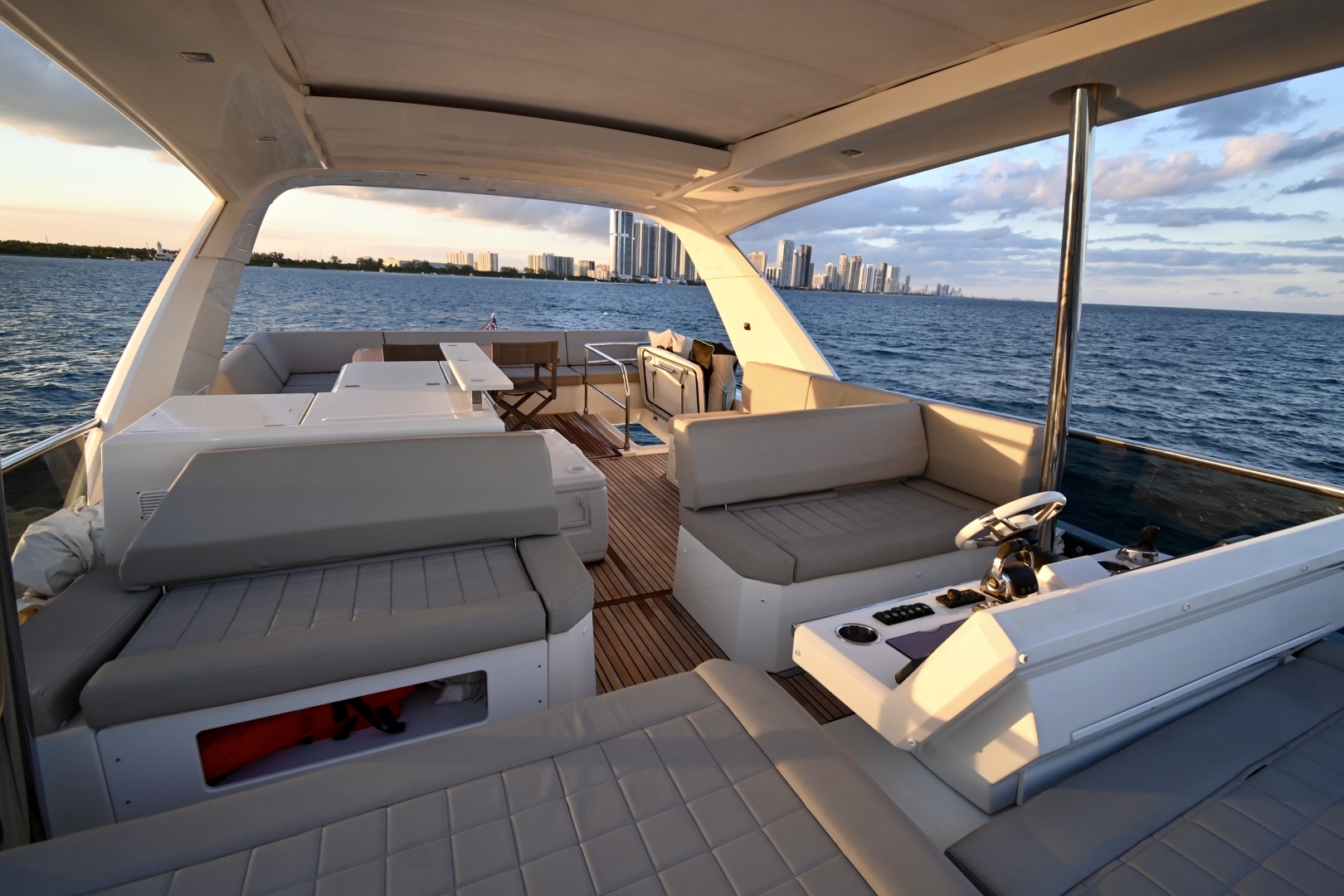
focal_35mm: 15
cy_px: 448
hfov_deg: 100.4
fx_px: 560
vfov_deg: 77.3
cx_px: 672
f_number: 4.5
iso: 320
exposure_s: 1/250
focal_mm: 10
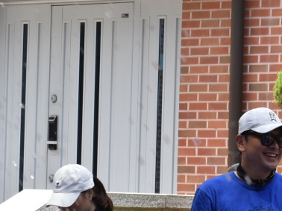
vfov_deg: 5.0
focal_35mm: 298
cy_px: 221
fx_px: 2426
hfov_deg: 6.6
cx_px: 346
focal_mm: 78
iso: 360
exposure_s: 1/250
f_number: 8
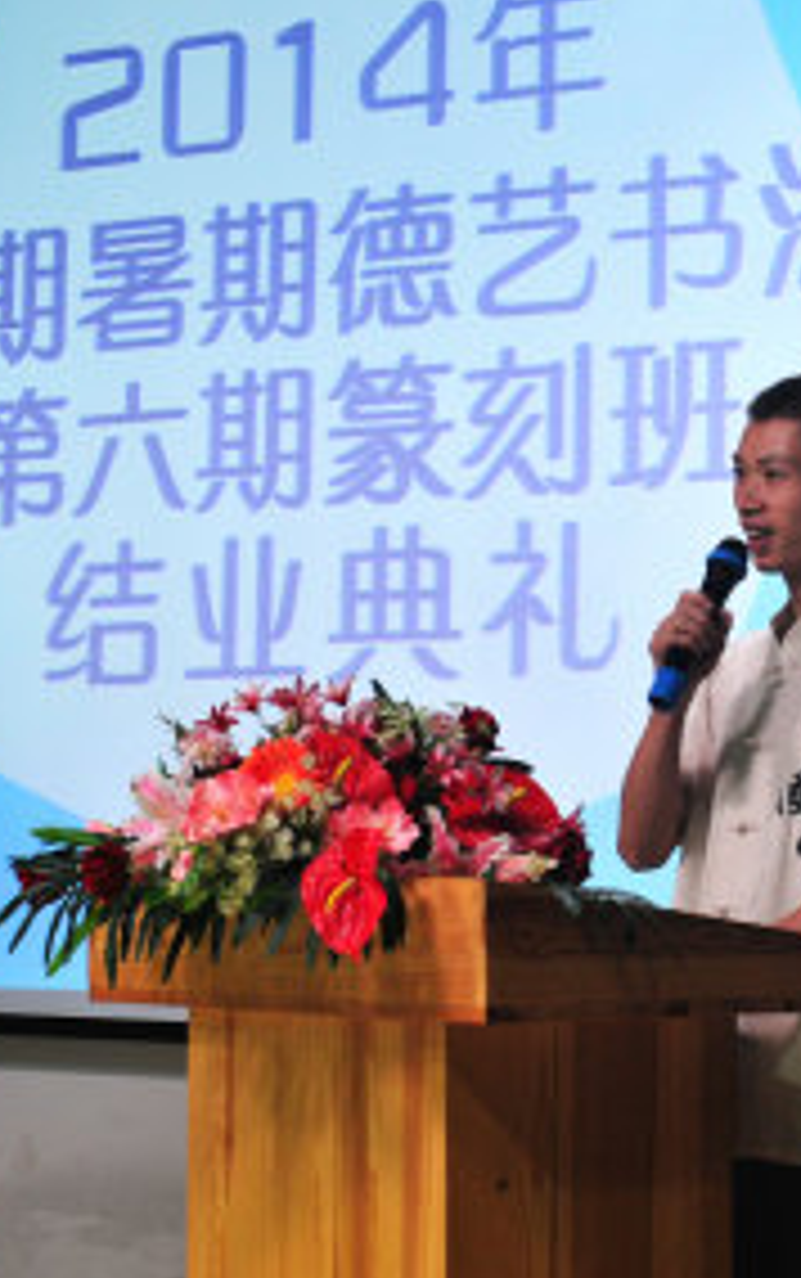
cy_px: 569
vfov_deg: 20.8
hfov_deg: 13.1
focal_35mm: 100
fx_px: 3486
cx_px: 423
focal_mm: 38
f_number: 3.5
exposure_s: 1/50
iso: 500
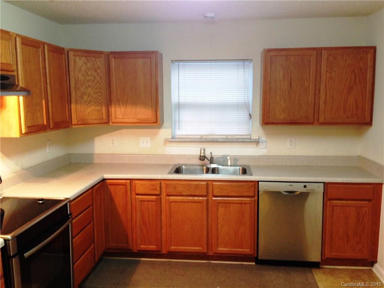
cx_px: 192
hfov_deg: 55.4
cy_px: 144
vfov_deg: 42.9
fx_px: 366
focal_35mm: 33
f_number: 2.4
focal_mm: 4.12
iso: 160
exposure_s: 1/20
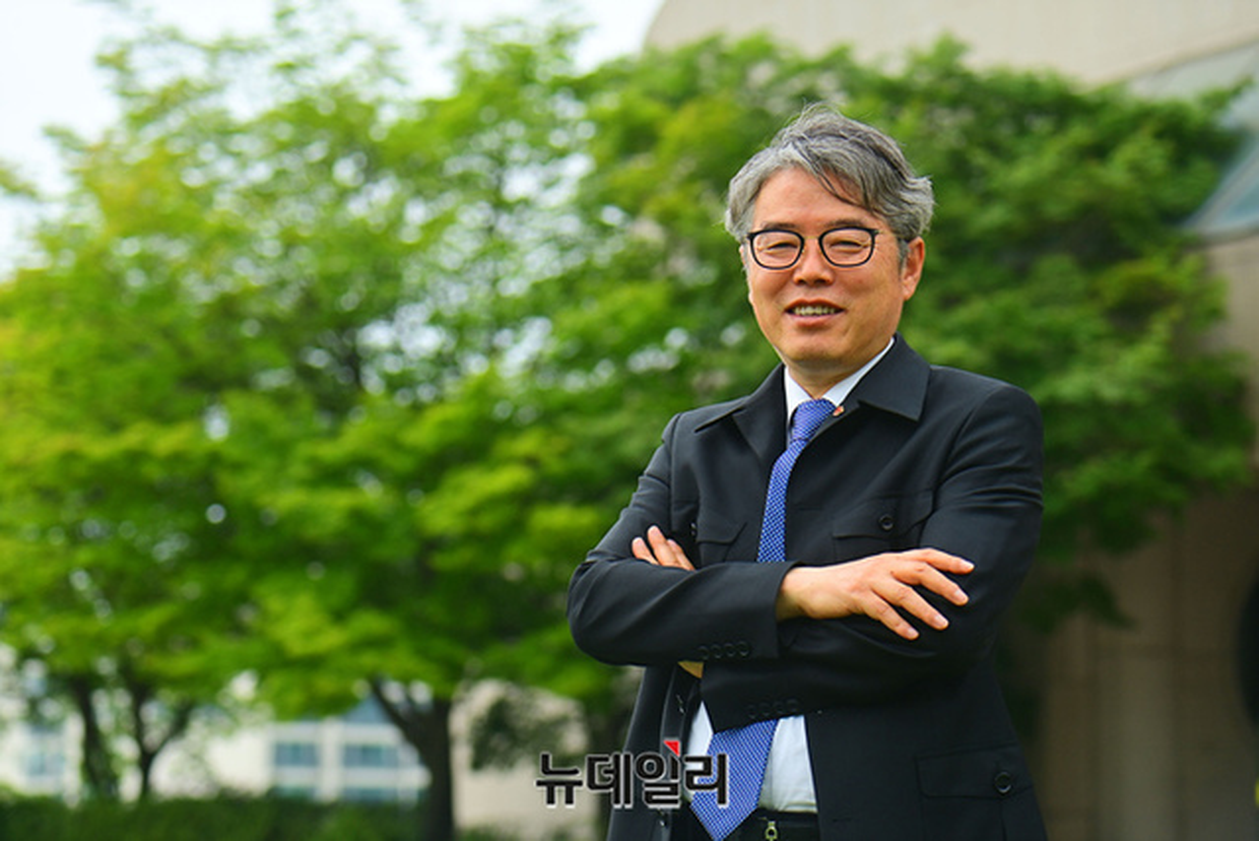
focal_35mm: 116
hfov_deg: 17.6
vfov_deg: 11.8
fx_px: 4059
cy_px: 420
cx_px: 630
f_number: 4.8
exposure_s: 1/640
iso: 200
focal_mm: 116
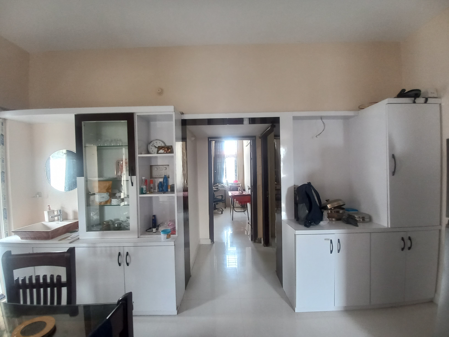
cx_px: 224
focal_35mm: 13
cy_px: 168
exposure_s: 1/33
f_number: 2.2
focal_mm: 1.42
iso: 160
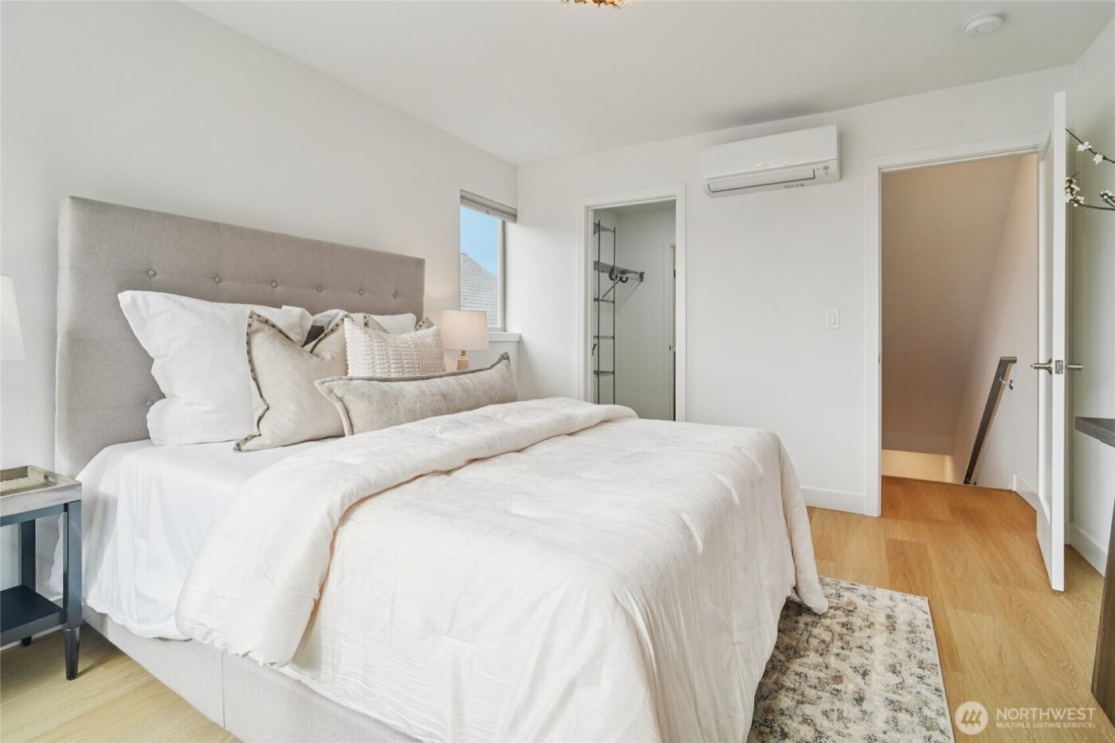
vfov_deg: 73.7
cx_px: 558
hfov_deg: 96.7
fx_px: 495
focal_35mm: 16
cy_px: 372
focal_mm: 16
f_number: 8
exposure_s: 1/320
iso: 1600
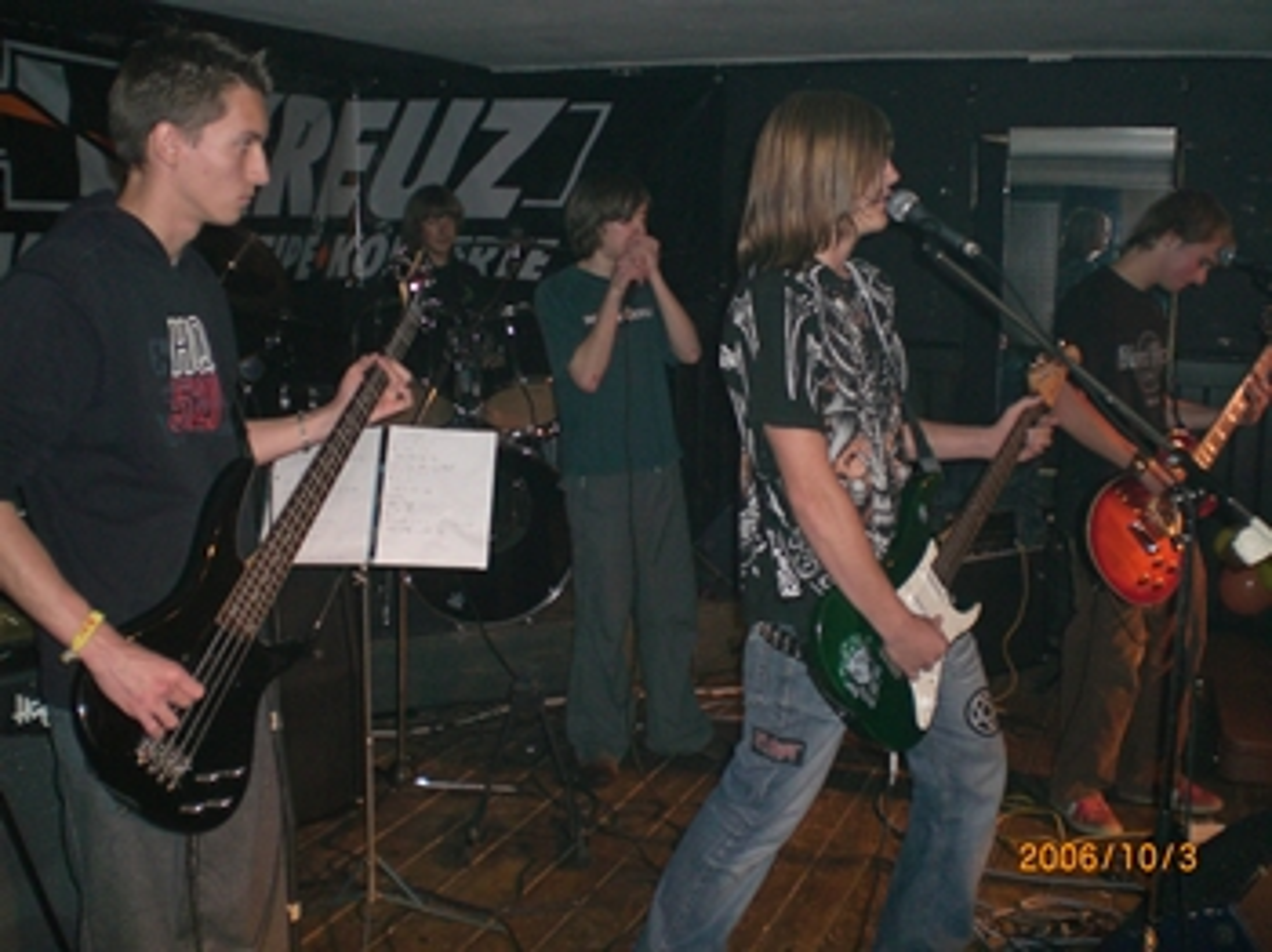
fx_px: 1395
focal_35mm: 38
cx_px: 636
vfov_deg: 37.7
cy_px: 476
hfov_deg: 49.0
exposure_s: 1/60
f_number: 3.1
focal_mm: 6.3
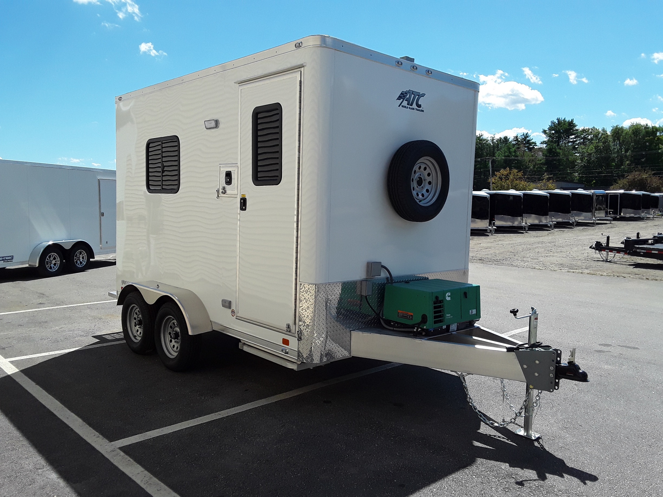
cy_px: 248
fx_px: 517
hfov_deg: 65.3
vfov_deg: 51.4
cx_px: 332
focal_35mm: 27
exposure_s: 1/1815
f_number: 1.9
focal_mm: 2.91
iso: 40
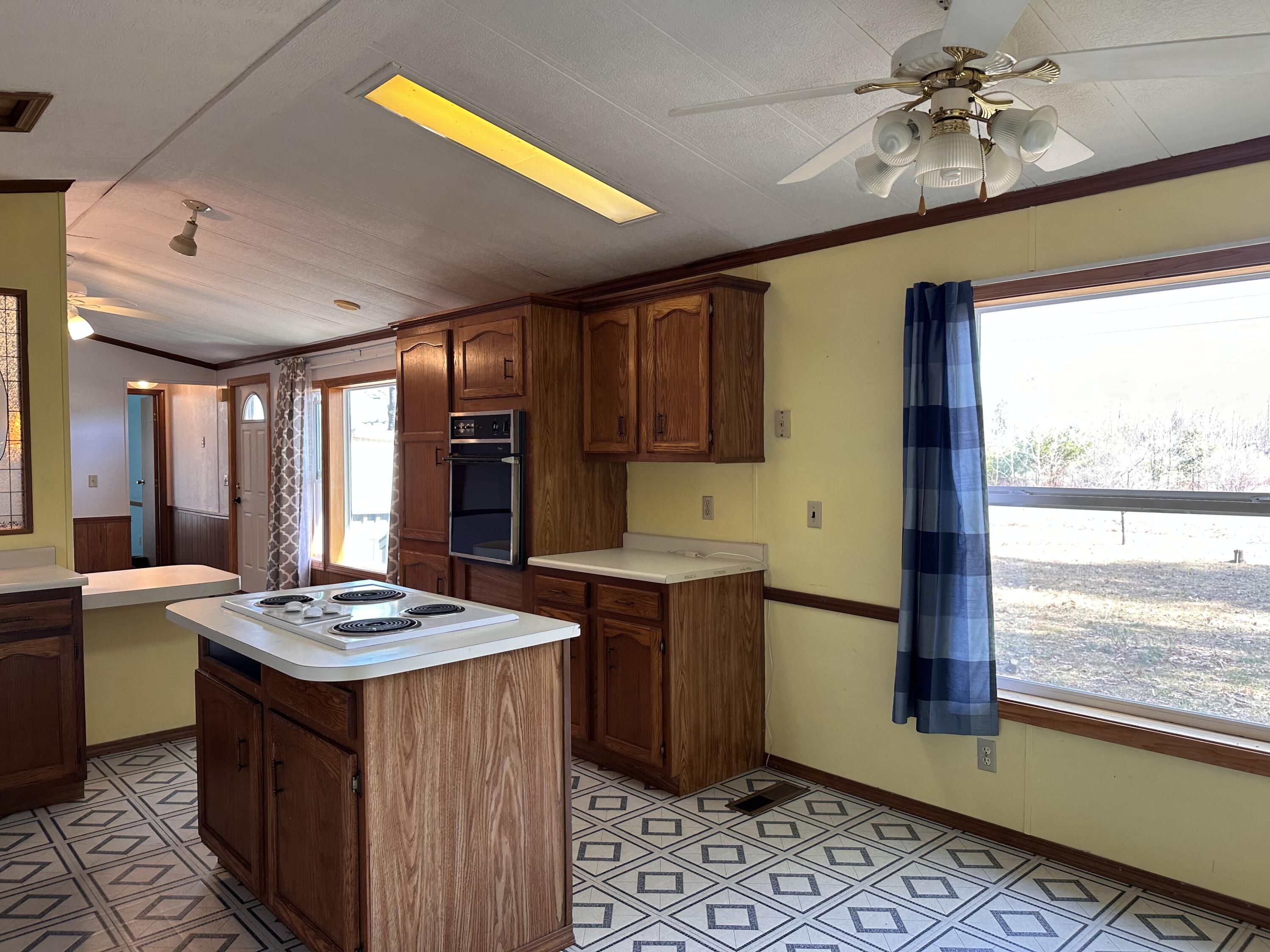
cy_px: 476
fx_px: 881
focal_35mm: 24
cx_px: 635
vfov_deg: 56.8
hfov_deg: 71.6
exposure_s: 1/90
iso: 125
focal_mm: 6.86
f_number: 1.78
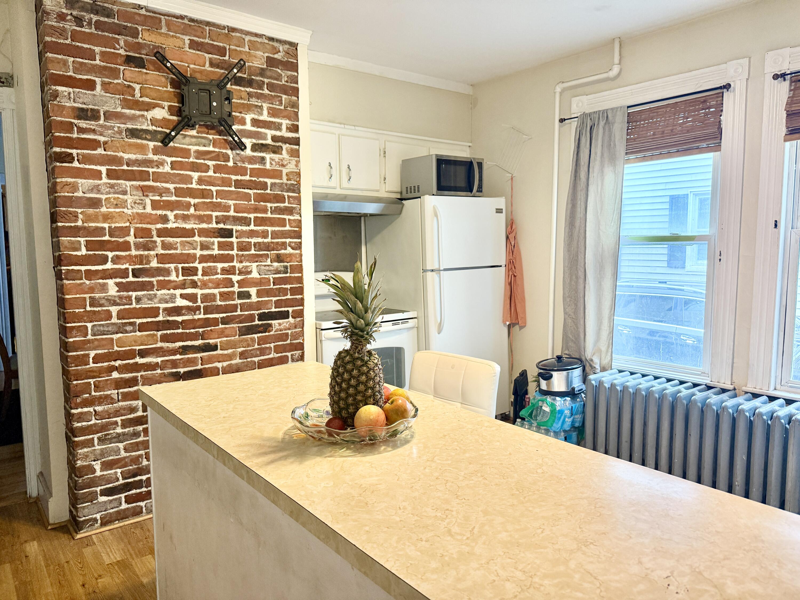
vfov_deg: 56.8
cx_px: 400
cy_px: 300
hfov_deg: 71.6
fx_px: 555
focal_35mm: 24
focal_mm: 6.76
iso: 250
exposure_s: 1/60
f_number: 1.78
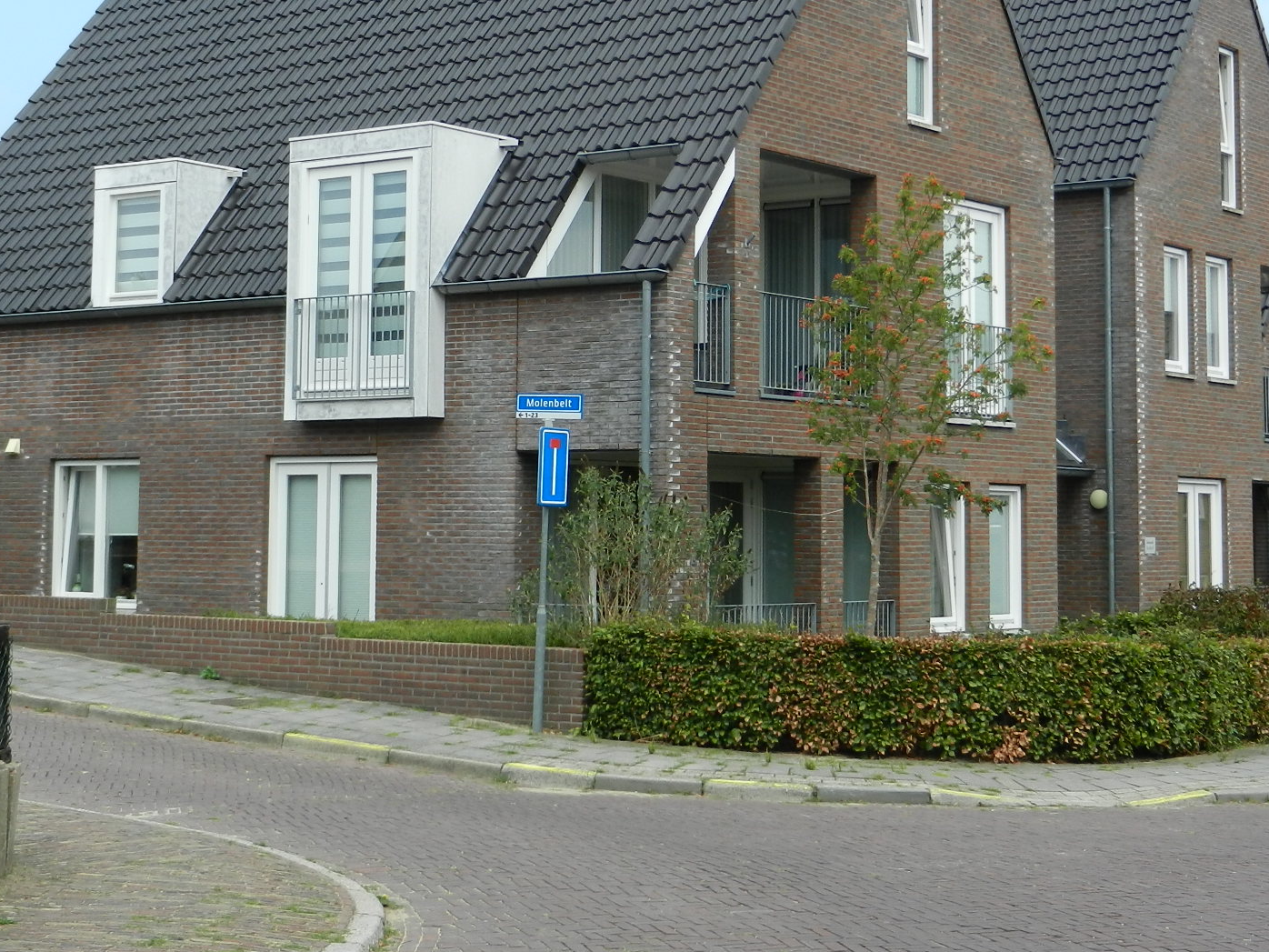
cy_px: 291
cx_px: 660
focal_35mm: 66
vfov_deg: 22.1
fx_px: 2420
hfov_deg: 29.4
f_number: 4.2
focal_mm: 8.2
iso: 160
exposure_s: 1/640
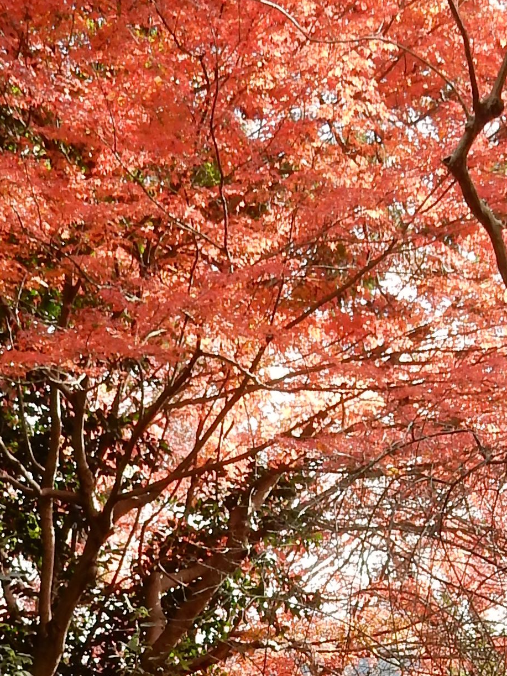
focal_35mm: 162
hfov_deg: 9.2
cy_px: 784
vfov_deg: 12.0
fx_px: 3164
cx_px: 271
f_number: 4.2
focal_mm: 7.6
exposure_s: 1/125
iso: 125
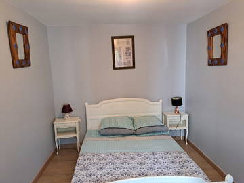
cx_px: 122
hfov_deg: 71.6
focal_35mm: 24
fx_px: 169
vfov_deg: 56.8
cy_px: 92
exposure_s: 1/50
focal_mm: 5.23
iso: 200
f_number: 1.8
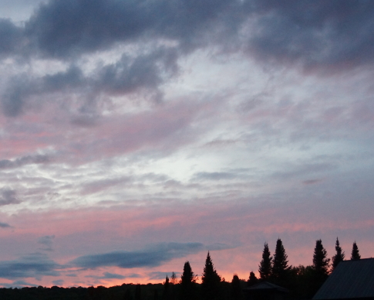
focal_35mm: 58
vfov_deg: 26.0
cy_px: 220
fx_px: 642
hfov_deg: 31.7
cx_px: 80
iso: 1000
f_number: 4
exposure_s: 1/60
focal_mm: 20
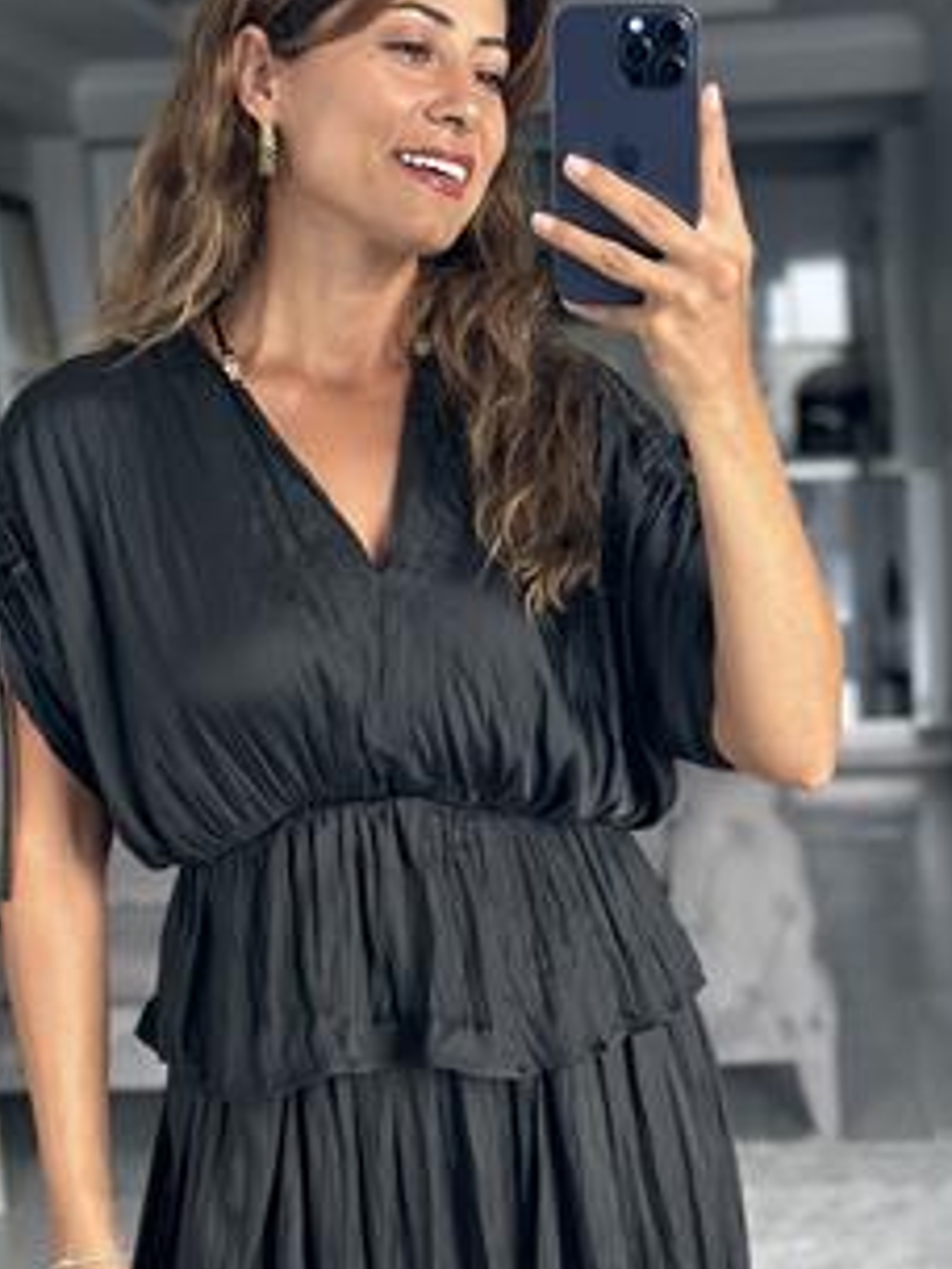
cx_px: 459
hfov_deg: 18.4
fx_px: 2934
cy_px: 822
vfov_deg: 24.3
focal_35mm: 80
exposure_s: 1/80
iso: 125
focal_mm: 6.86
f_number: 1.78
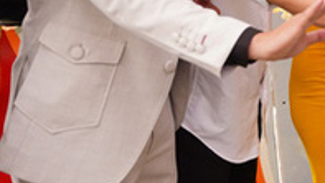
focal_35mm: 99
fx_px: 856
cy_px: -62
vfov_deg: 11.8
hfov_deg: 18.8
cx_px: 492
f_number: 2.8
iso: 800
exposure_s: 1/640
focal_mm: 30.1
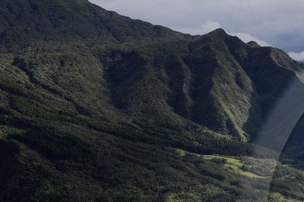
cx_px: 493
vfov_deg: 10.7
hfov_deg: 14.9
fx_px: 1054
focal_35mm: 125
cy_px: 245
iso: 800
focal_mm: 38
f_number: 9
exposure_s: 1/1000
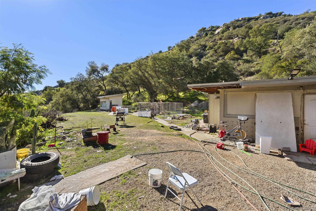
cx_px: 158
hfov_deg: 96.7
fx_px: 141
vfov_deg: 73.8
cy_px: 106
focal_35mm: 16
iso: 500
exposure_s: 1/400
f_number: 8
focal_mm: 16
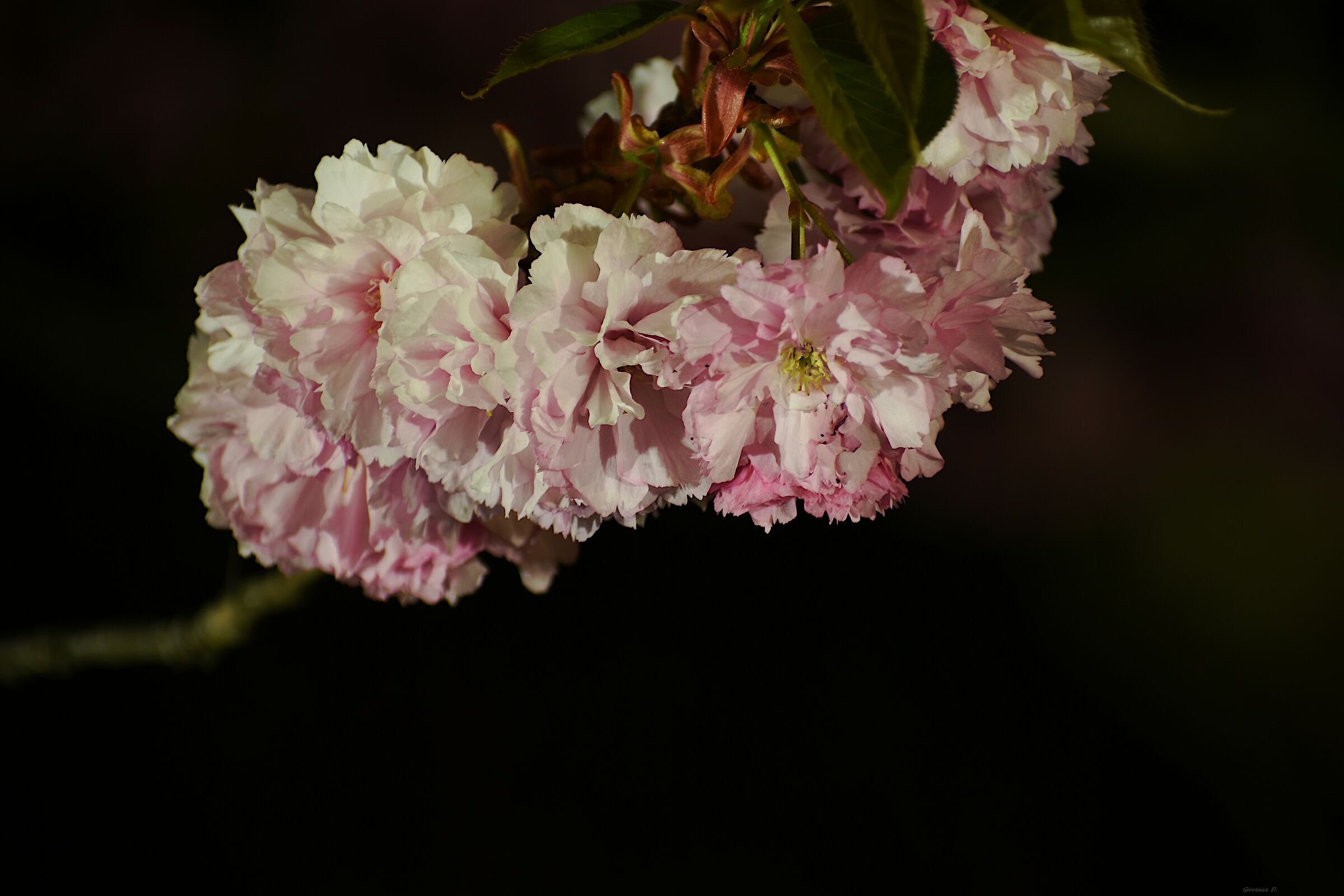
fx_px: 12879
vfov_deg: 4.0
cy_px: 448
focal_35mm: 345
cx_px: 672
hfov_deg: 6.0
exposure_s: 20
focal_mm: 230
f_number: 5.6
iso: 100
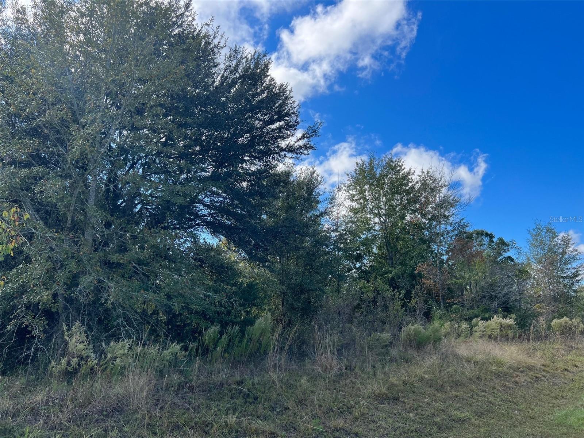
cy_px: 219
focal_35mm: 26
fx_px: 439
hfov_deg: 67.3
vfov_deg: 53.1
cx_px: 292
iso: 50
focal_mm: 5.7
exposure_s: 1/1934
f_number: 1.5
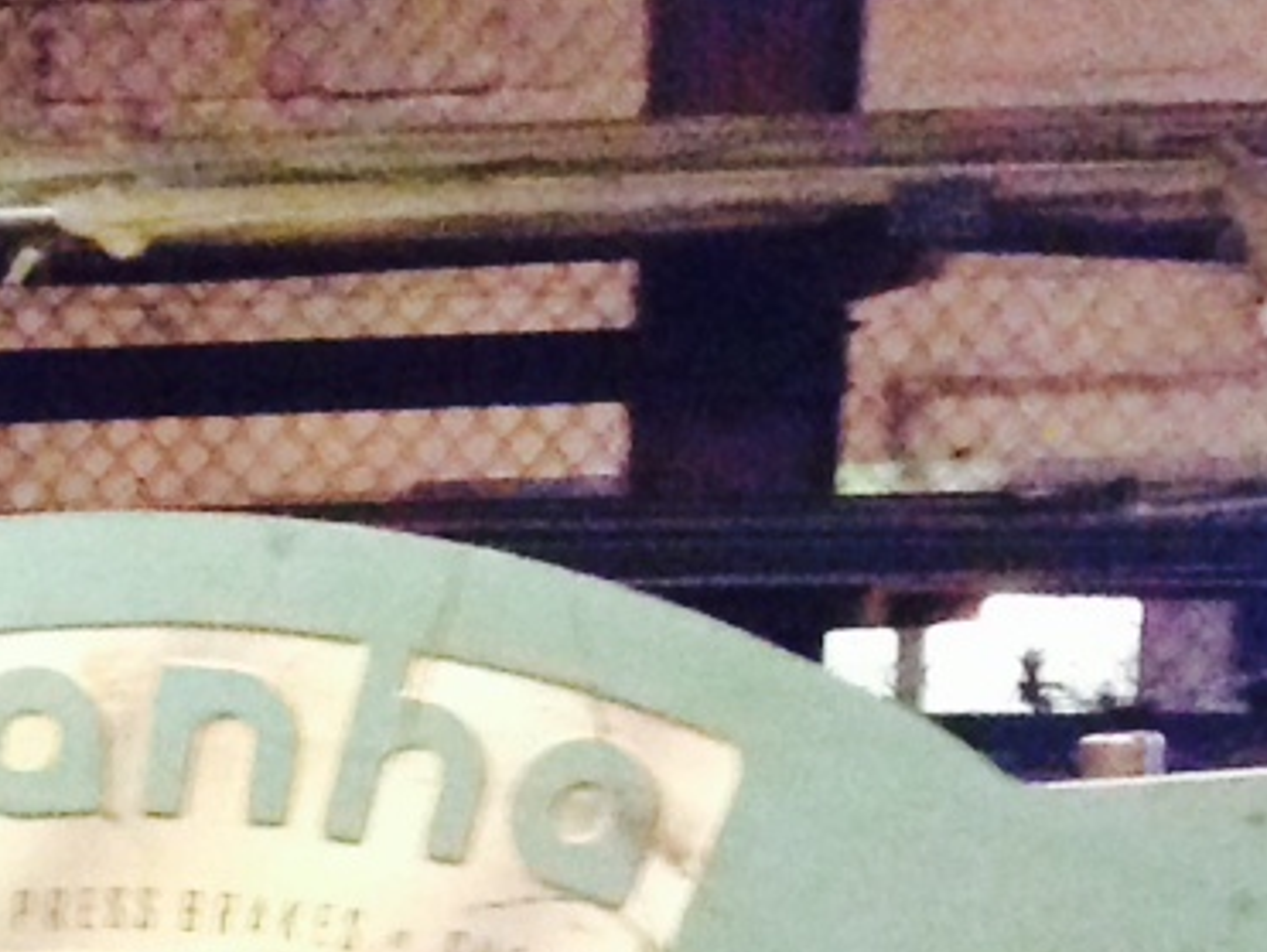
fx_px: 6668
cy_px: 2013
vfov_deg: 7.8
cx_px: -1807
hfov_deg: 9.6
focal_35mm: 182
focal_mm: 4.12
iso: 500
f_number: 2.4
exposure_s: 1/15
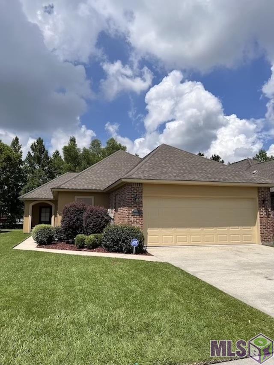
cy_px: 182
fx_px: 274
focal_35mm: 26
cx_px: 137
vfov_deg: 67.3
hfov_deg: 53.1
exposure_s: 1/8696
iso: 50
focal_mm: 5.7
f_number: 1.5
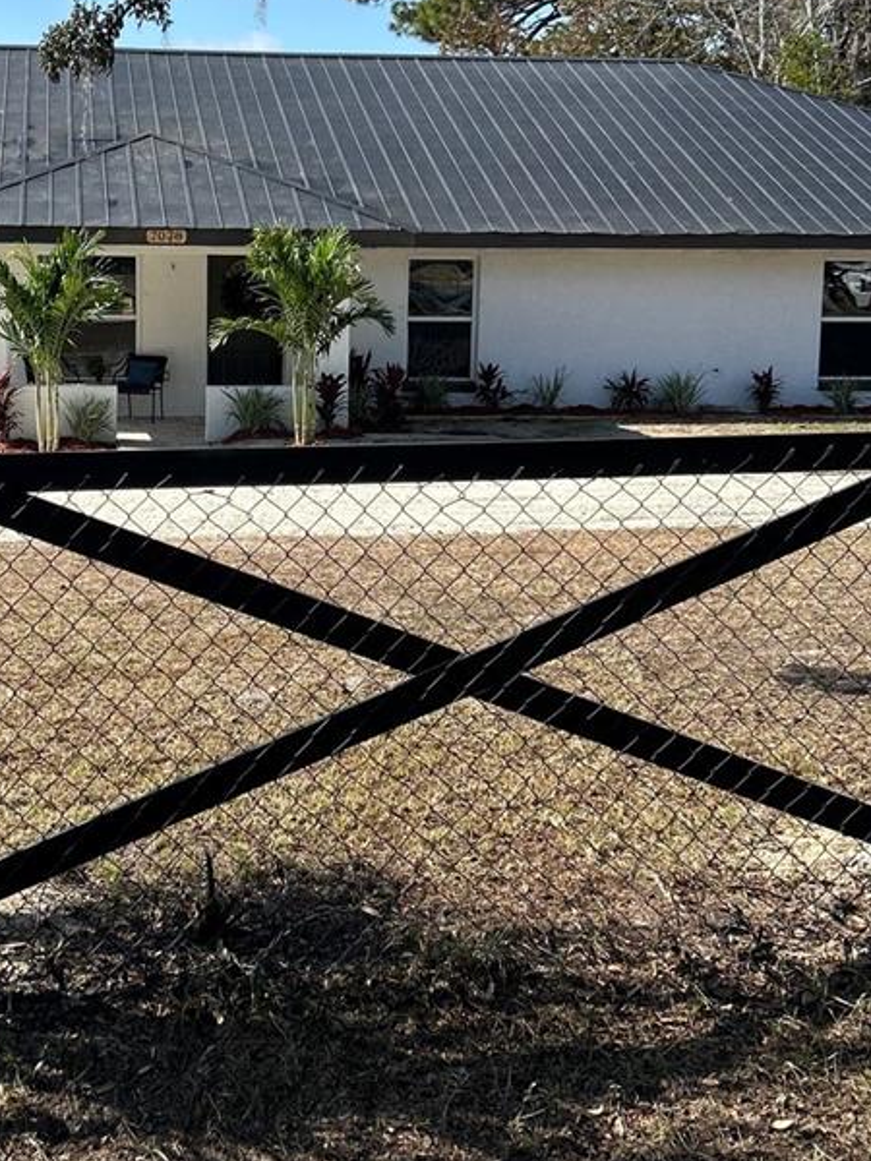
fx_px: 1745
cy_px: 451
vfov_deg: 36.6
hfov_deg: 27.8
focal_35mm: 52
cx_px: 257
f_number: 1.5
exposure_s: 1/3077
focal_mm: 5.7
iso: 50
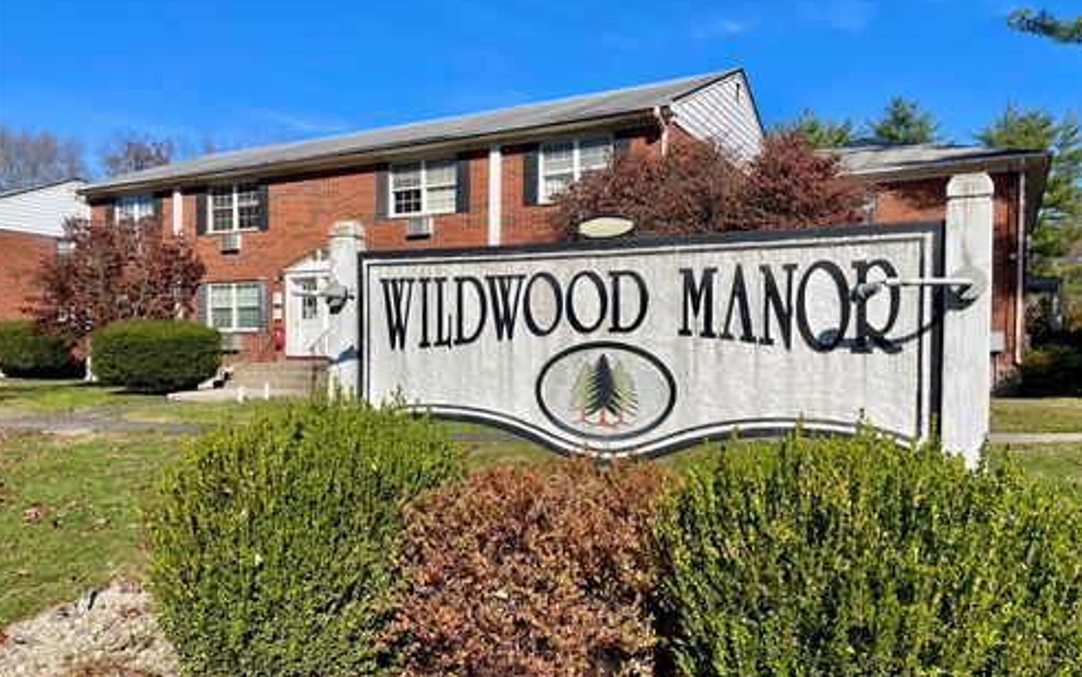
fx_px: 826
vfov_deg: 44.5
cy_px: 379
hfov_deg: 66.4
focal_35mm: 28
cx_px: 537
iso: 32
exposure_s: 1/5291
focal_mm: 4.2
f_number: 1.6
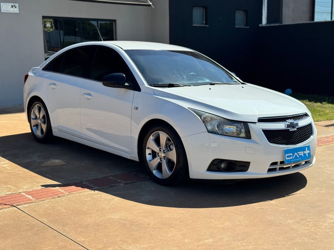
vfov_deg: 30.3
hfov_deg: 39.6
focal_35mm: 48
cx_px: 167
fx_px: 463
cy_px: 125
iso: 64
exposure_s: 1/6410
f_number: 1.78
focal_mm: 6.76
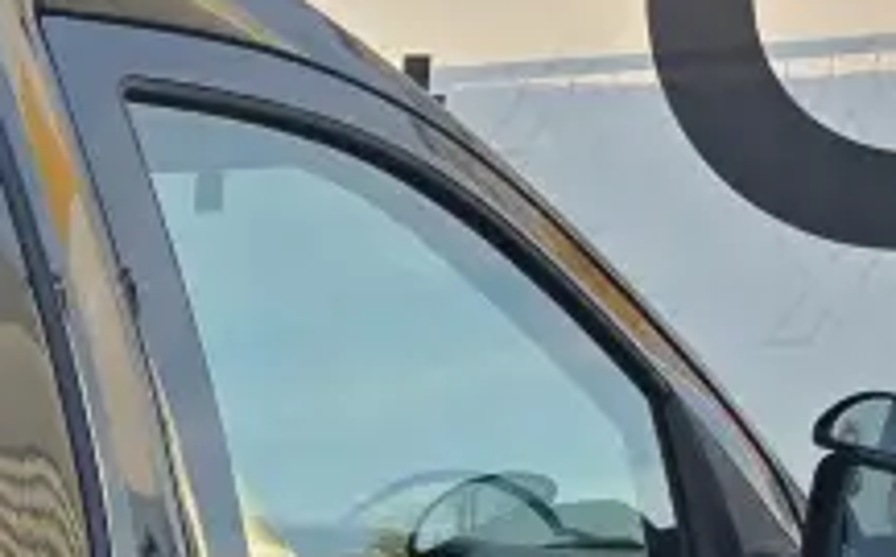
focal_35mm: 162
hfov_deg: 11.4
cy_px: 1052
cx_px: -1041
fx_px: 3951
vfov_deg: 7.8
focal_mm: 6.3
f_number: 1.7
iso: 80
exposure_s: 1/2497
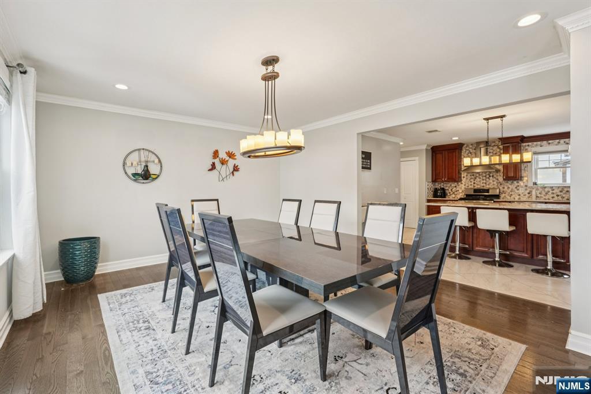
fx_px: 263
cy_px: 197
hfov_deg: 96.8
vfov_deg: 73.7
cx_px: 296
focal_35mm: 16
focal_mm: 16
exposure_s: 1/20
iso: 400
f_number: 9
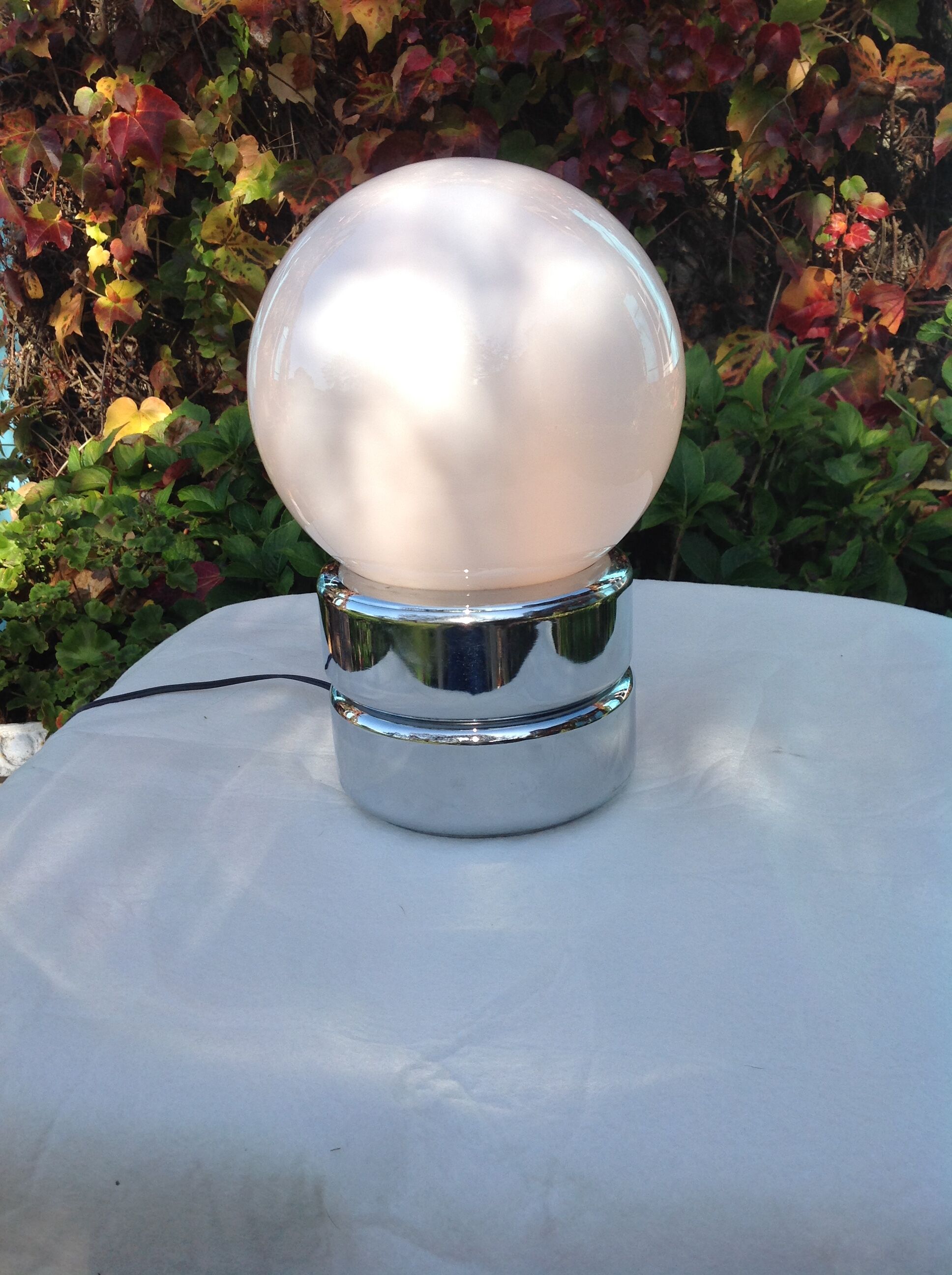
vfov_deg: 52.7
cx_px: 476
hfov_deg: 40.6
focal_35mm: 35
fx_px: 1287
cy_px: 638
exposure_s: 1/672
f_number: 2.4
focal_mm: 4.28
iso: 50
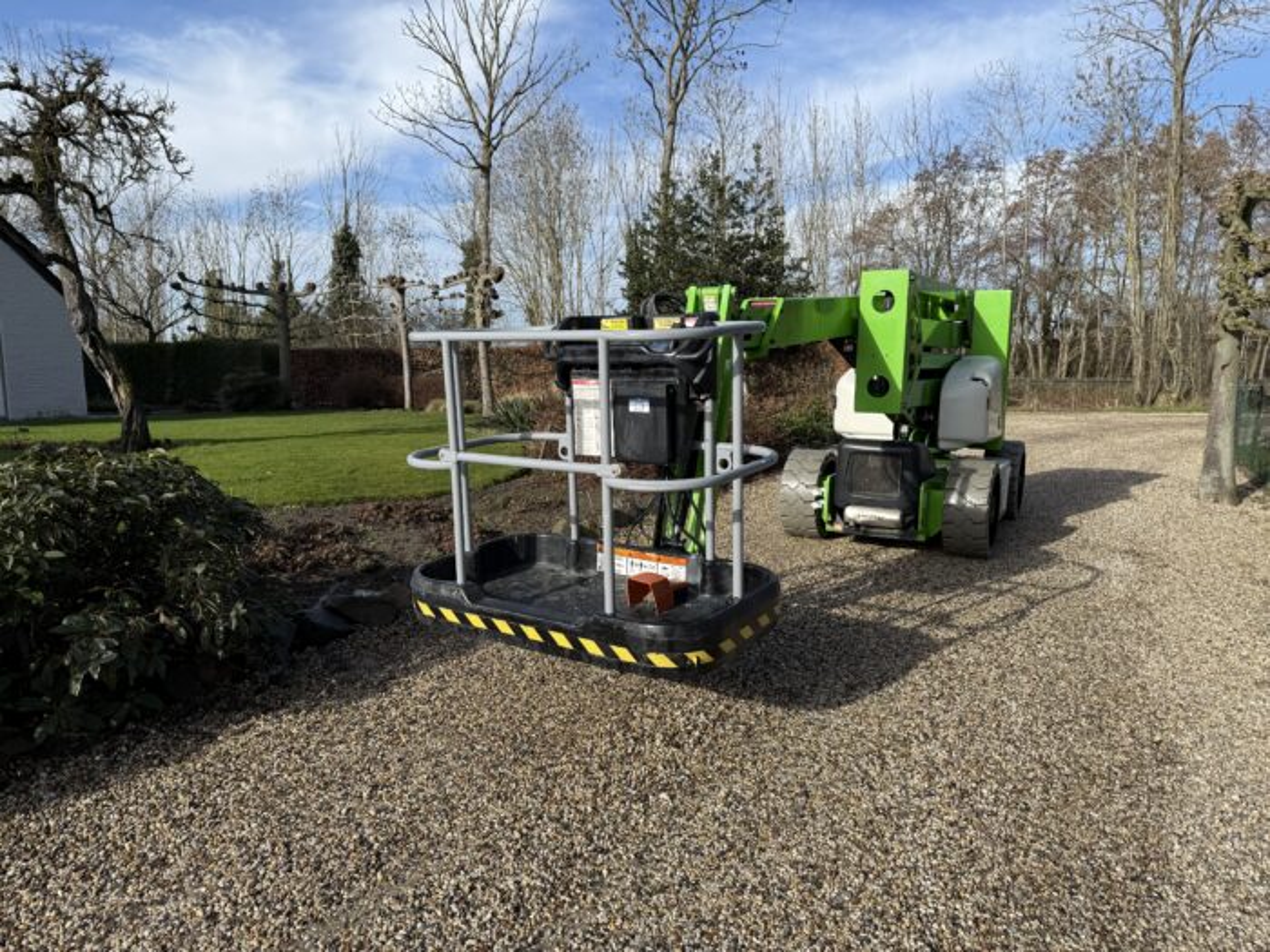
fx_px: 881
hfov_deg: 71.6
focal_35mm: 24
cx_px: 635
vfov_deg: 56.8
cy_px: 476
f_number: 1.78
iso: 80
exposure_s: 1/3425
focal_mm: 6.76
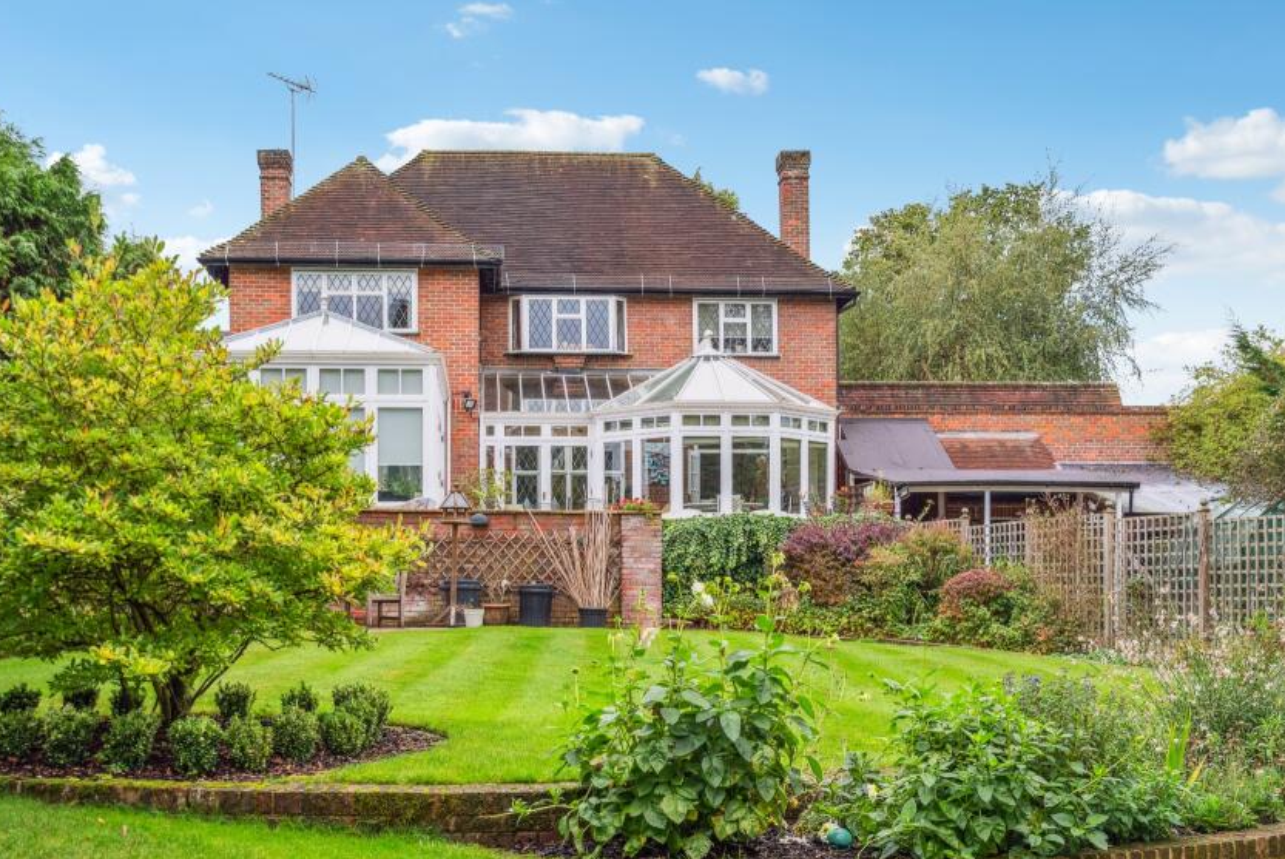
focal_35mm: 43
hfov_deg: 45.4
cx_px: 626
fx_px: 1536
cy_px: 452
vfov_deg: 31.2
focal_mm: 35
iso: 640
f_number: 6.3
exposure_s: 1/320
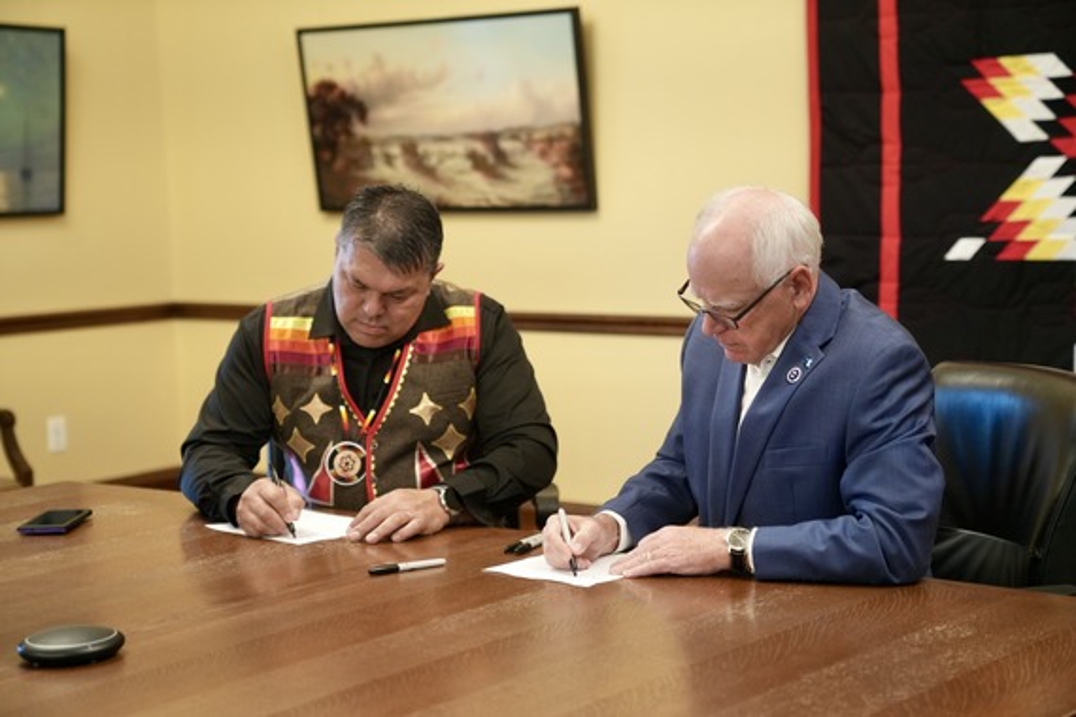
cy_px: 358
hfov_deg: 28.8
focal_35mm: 70
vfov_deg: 19.5
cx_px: 538
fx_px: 2092
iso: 2000
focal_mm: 70
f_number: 2.8
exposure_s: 1/200
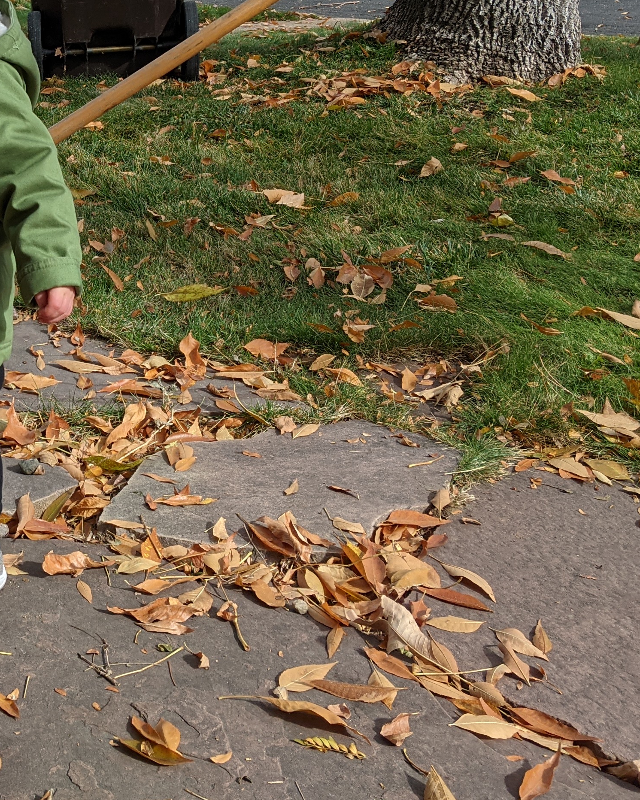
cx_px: -26
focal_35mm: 57
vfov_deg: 32.3
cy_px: 179
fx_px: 1350
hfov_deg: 25.2
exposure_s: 1/1462
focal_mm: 4.44
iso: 42
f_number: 1.8
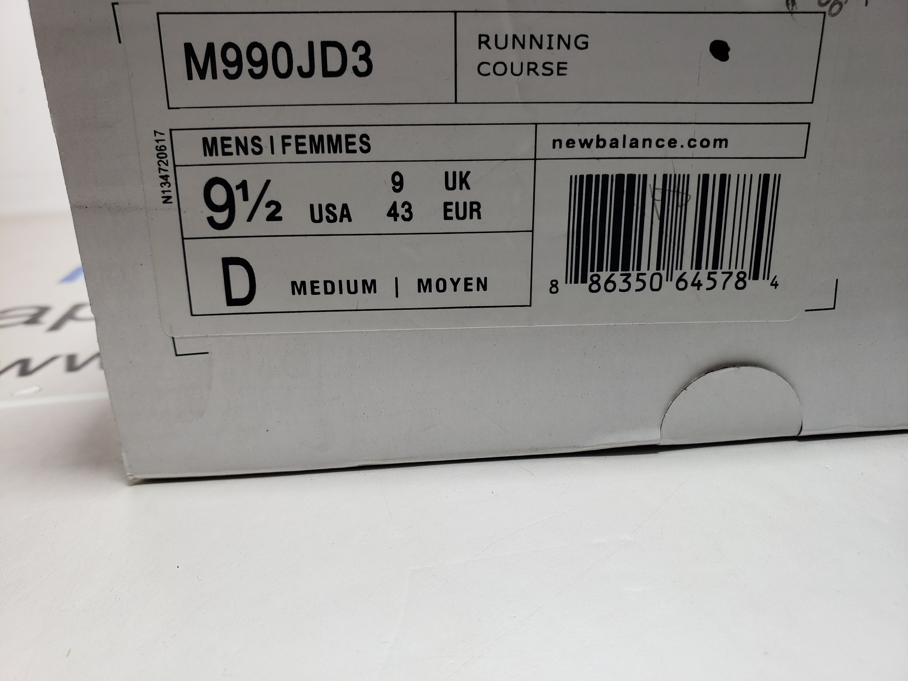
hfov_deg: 67.3
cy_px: 340
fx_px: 682
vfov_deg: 53.1
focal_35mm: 26
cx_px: 454
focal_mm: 4.3
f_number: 2.4
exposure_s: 1/122
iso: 50
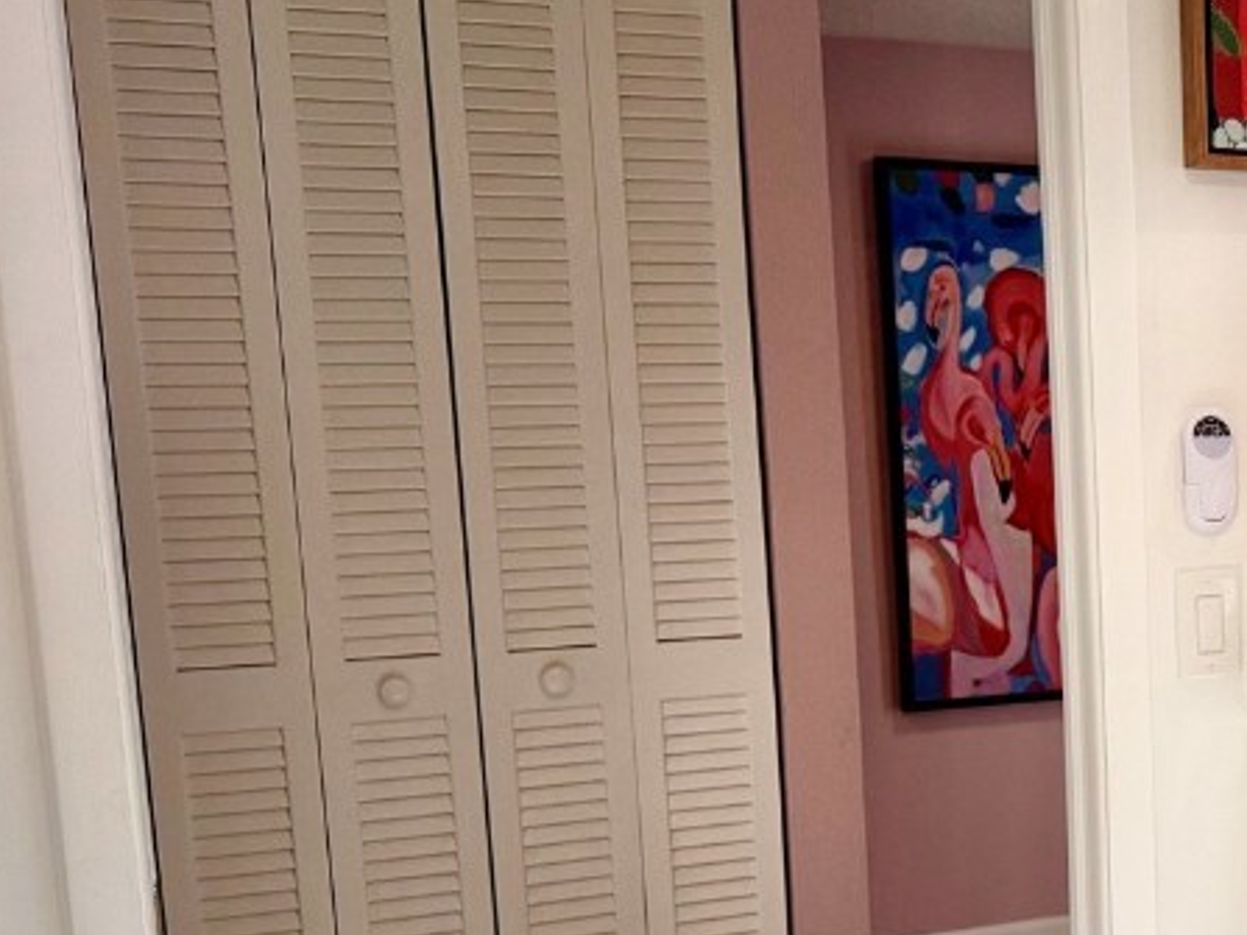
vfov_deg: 26.2
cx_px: 1389
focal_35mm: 55
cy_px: 701
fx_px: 1981
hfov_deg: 30.9
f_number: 1.78
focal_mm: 6.76
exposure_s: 1/575
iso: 100
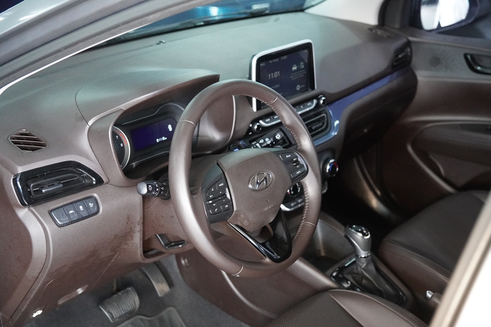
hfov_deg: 37.8
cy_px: 164
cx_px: 246
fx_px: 716
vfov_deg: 25.8
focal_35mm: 52
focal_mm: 35
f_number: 2.8
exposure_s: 1/160
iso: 5000
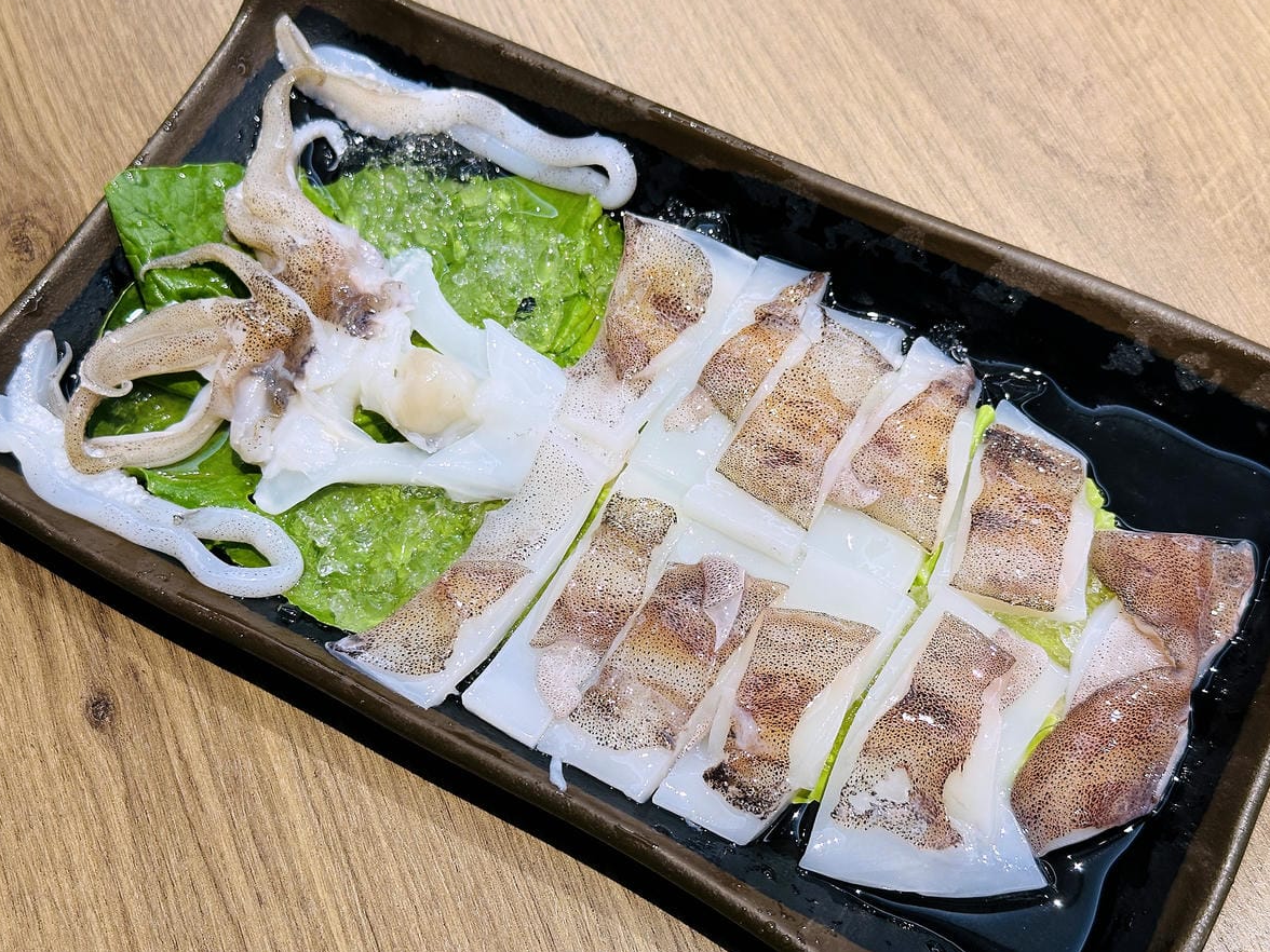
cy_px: 468
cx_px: 643
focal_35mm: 49
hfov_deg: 38.9
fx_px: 1798
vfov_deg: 29.7
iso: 80
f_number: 1.78
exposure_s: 1/70
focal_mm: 6.86
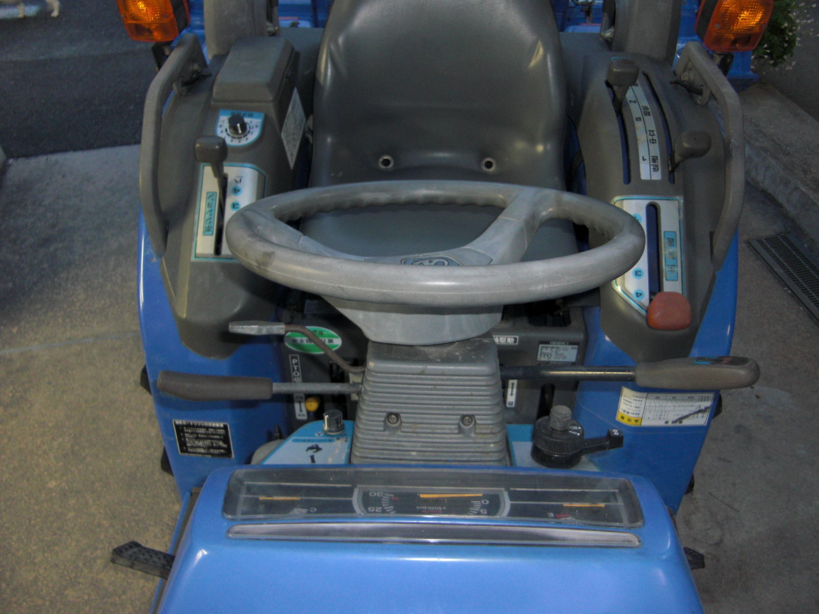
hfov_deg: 63.4
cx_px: 410
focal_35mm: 28
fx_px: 662
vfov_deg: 49.7
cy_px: 307
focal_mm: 4.9
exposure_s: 1/30
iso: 200
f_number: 2.6
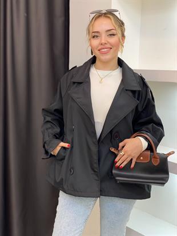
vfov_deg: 36.8
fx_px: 354
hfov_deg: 28.0
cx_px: 88
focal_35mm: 52
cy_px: 118
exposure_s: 1/100
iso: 100
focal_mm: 6
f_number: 2
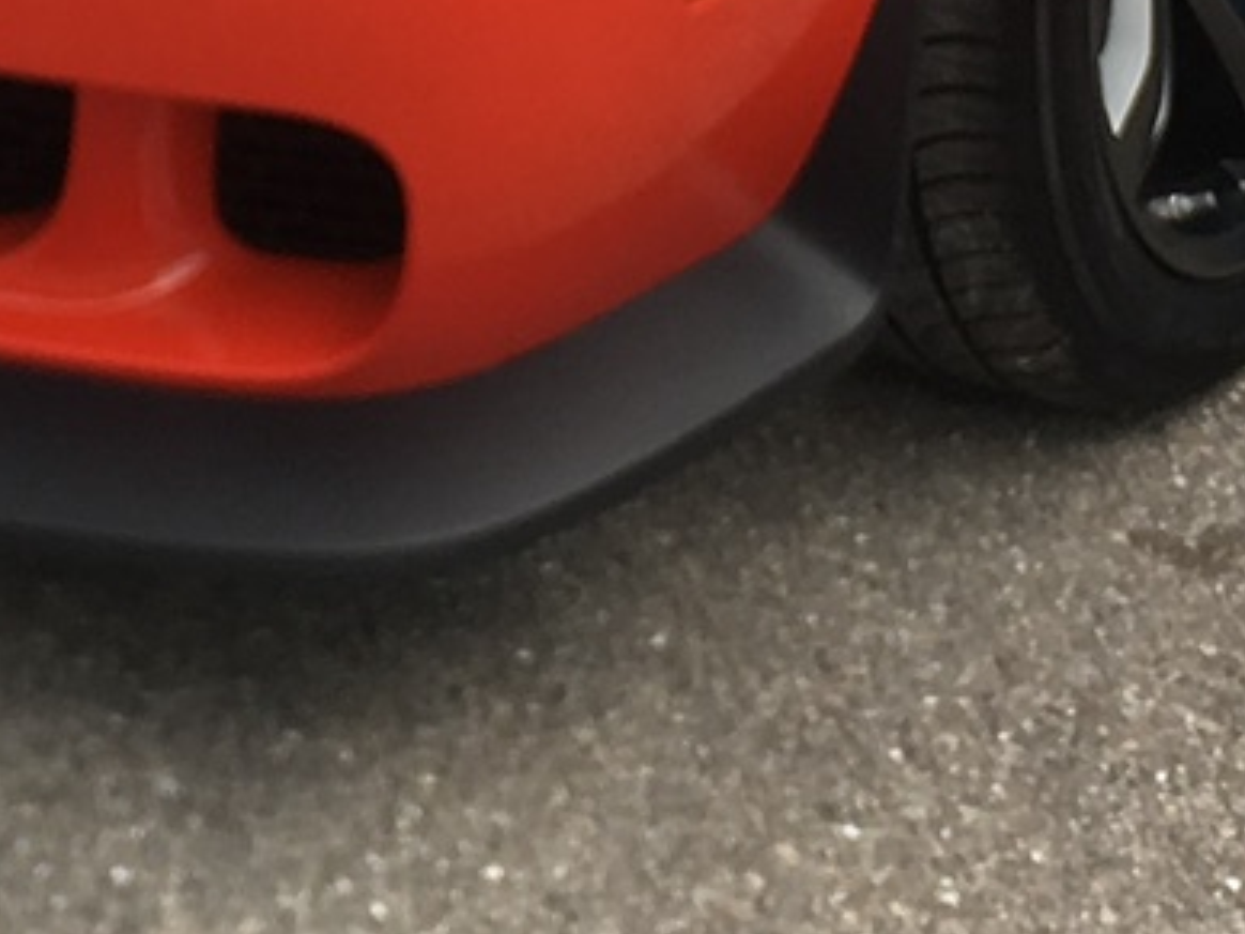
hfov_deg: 12.9
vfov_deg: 9.2
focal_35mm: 153
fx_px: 5503
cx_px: 375
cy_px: -857
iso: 25
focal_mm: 4.15
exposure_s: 1/222
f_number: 2.2
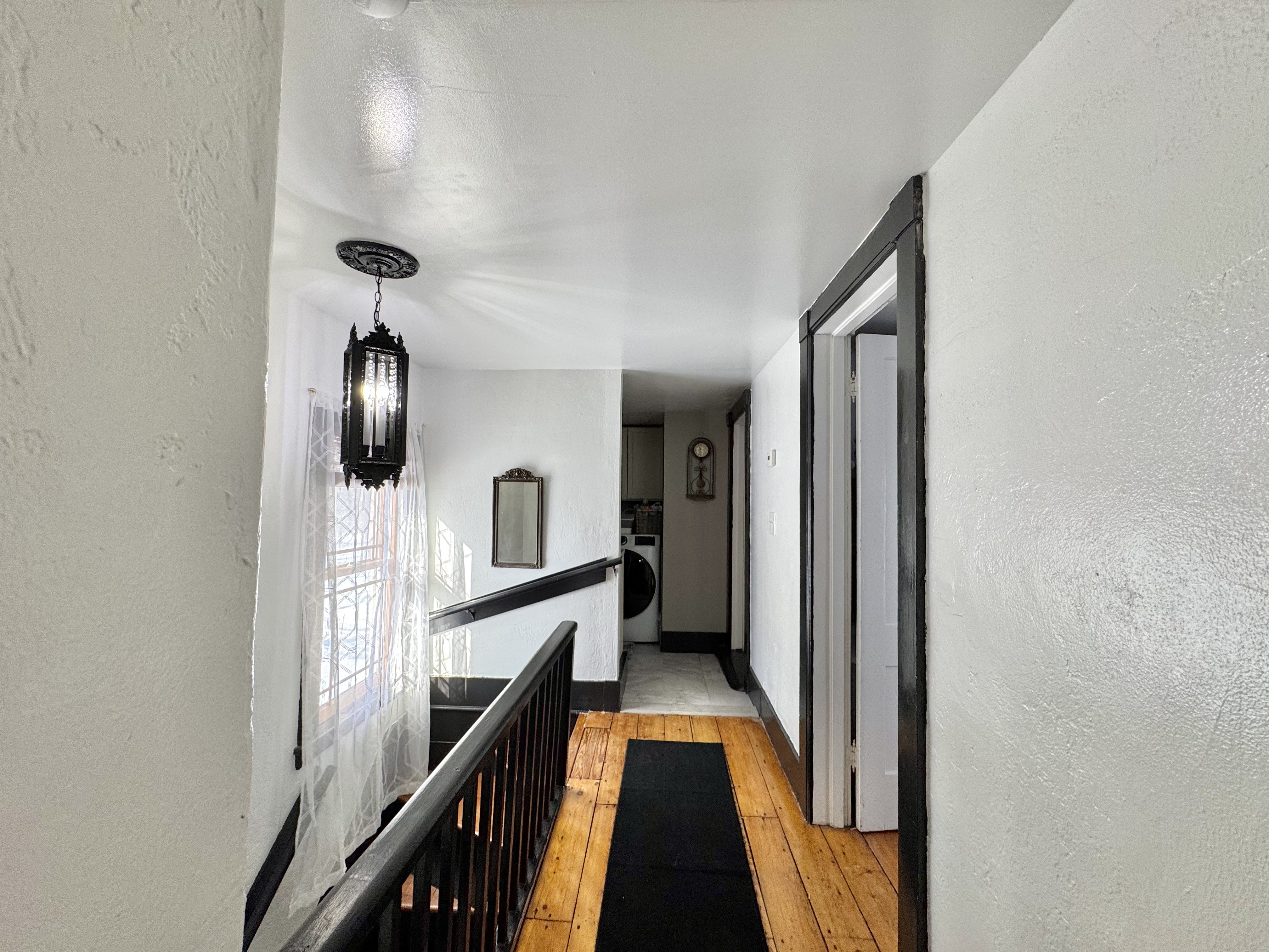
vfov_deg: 85.7
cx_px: 634
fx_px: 513
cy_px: 476
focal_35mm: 14
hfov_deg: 102.1
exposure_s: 1/120
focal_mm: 2.22
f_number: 2.2
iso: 100
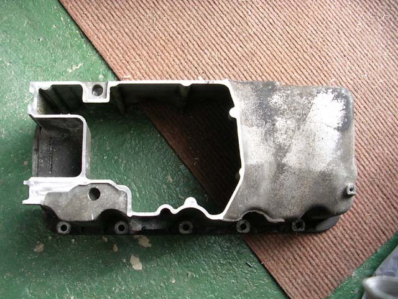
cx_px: 199
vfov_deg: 37.7
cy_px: 150
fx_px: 437
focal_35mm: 38
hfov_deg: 49.0
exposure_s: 1/86.6
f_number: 2.8
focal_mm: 5.8
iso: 50
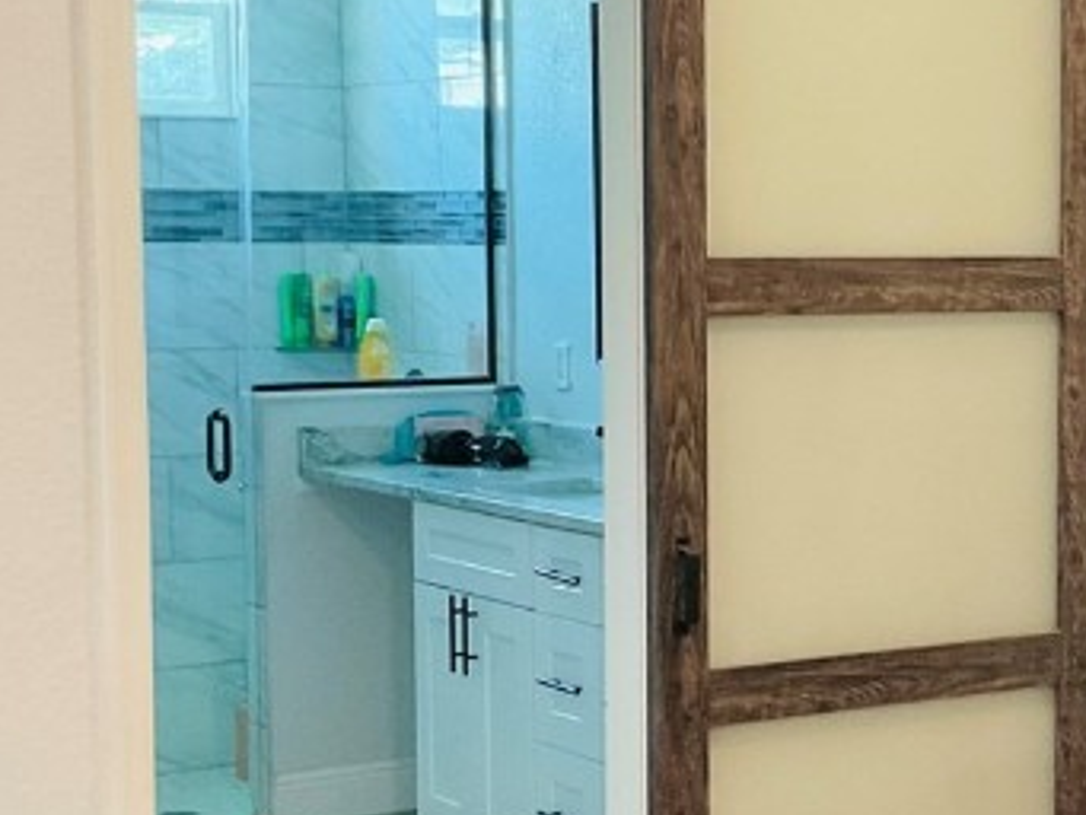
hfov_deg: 21.7
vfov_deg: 17.0
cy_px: 474
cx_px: 1092
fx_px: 2730
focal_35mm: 87
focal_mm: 3
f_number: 1.8
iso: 160
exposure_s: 1/60
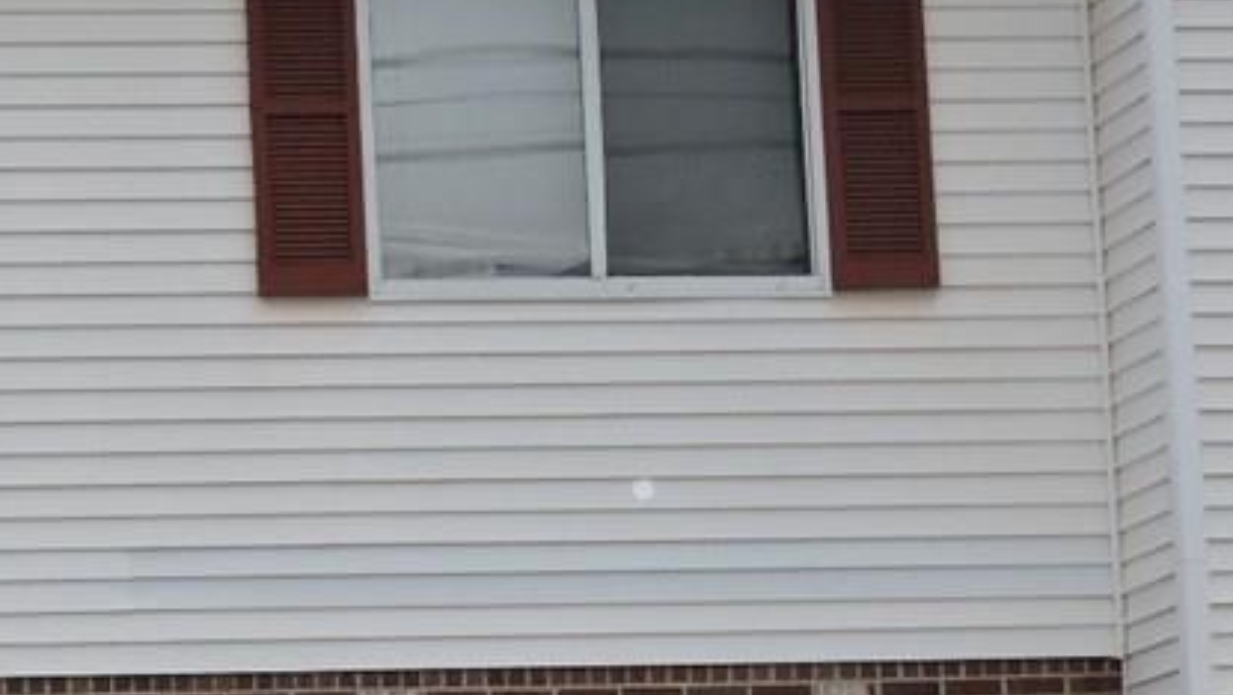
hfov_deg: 11.2
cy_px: 535
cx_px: -270
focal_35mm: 188
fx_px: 6150
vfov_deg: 6.5
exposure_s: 1/800
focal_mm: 12.5
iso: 250
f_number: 4.5
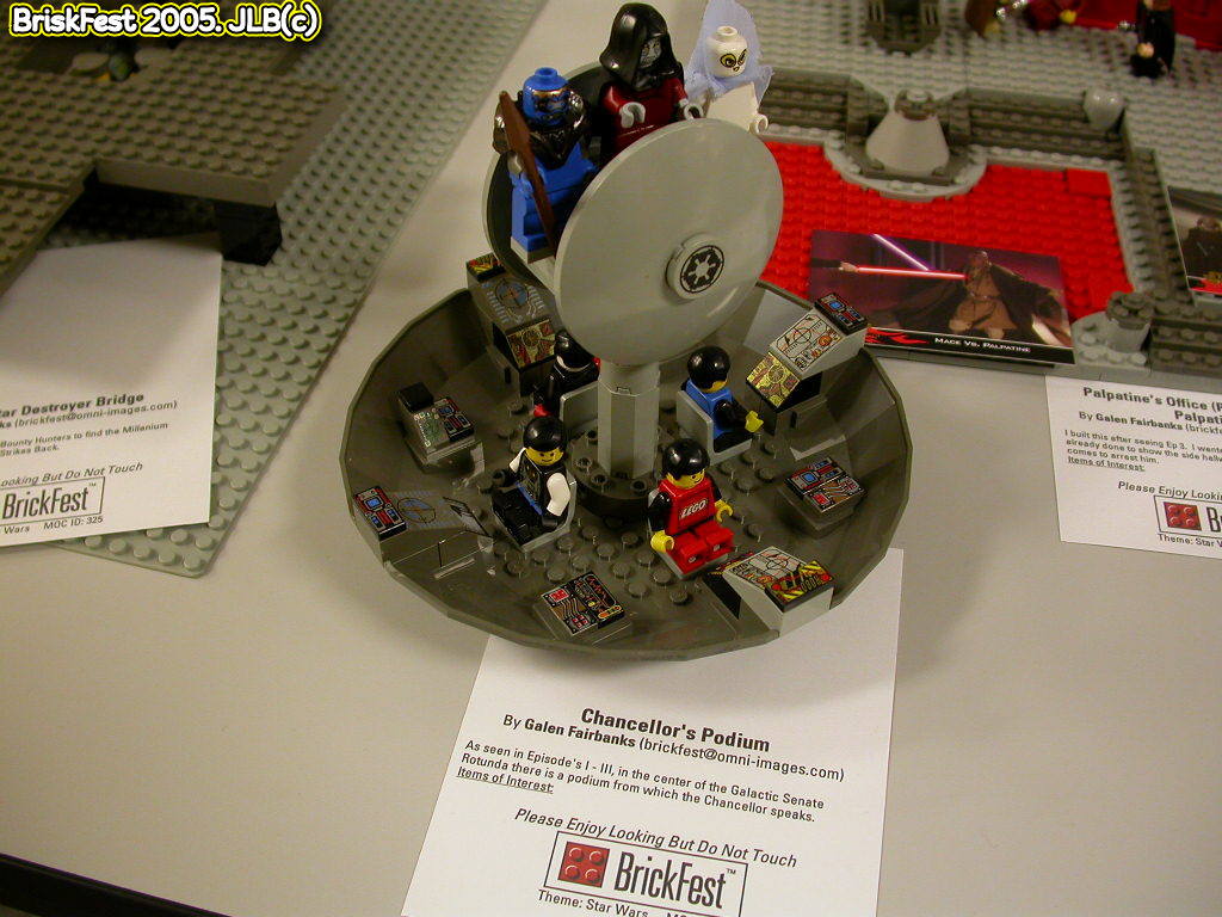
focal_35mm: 38
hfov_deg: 49.0
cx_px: 611
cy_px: 458
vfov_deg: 37.7
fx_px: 1341
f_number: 2.6
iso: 100
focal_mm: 7.85
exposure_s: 1/17.3
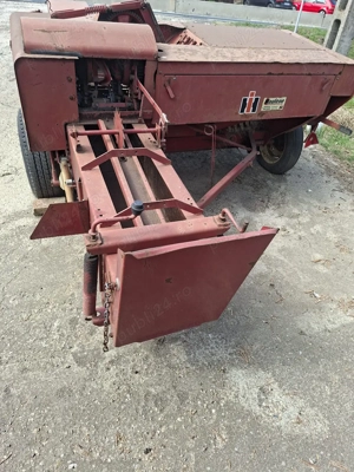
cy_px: 236
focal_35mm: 23
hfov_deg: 58.9
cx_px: 177
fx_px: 314
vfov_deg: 73.9
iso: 50
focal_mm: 5.54
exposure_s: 1/323
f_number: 1.8
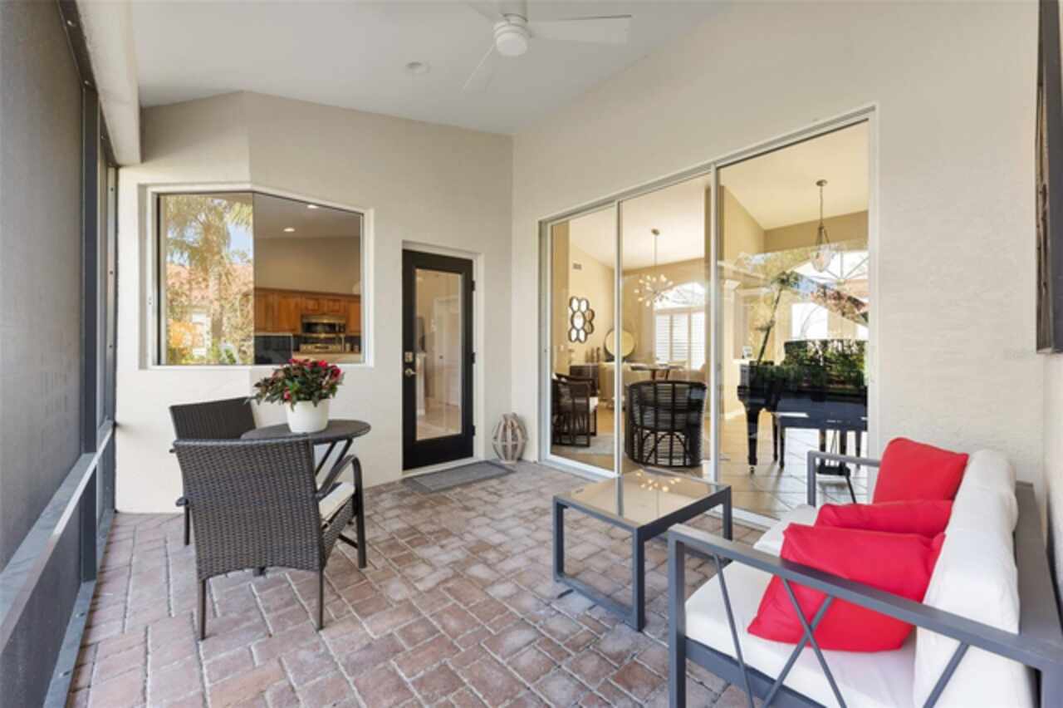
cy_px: 354
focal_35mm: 14
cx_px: 532
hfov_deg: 104.3
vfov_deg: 81.1
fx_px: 413
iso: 400
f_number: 6.3
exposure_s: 1/13
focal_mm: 14
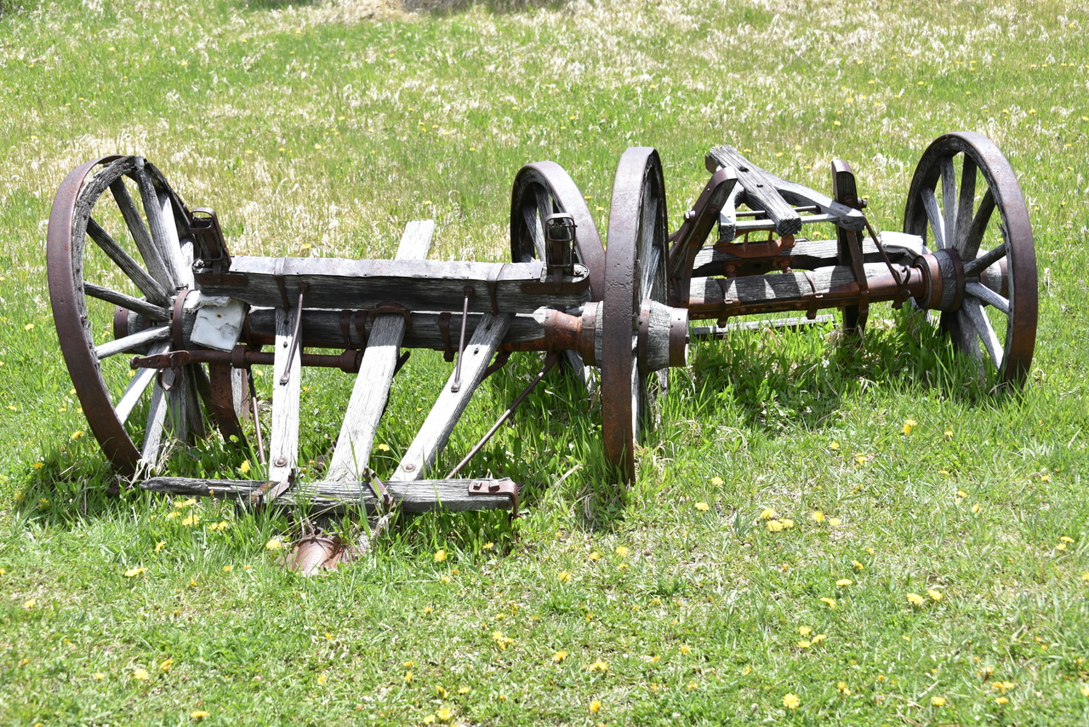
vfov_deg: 24.6
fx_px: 1664
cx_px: 544
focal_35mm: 55
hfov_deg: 36.2
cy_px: 364
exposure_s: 1/200
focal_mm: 55
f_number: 7.1
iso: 100
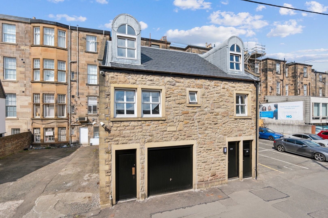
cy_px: 109
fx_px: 155
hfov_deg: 93.3
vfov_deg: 70.4
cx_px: 164
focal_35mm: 17
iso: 200
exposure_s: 1/500
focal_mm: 16
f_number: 9
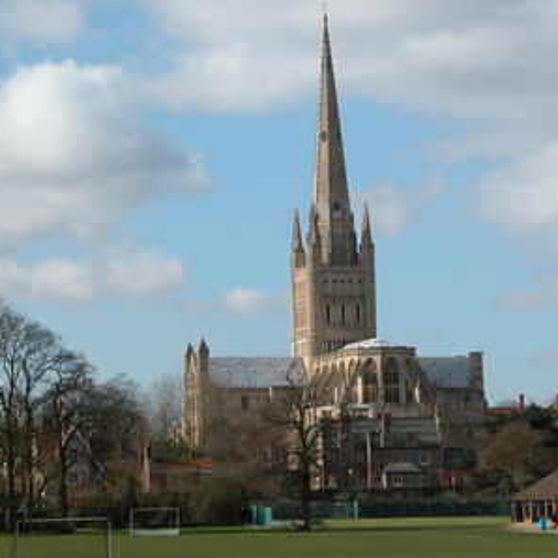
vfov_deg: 13.7
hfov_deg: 13.7
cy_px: 279
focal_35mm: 127
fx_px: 2316
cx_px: 331
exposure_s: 1/500
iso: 100
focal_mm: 27.3
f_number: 5.8
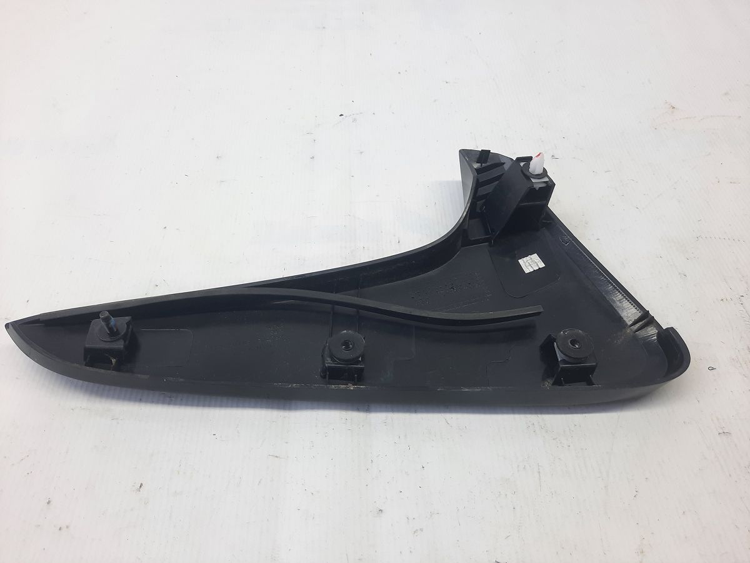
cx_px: 375
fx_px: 542
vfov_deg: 54.9
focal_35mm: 25
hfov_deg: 69.4
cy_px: 282
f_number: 2
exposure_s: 1/50
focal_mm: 4.6
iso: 64
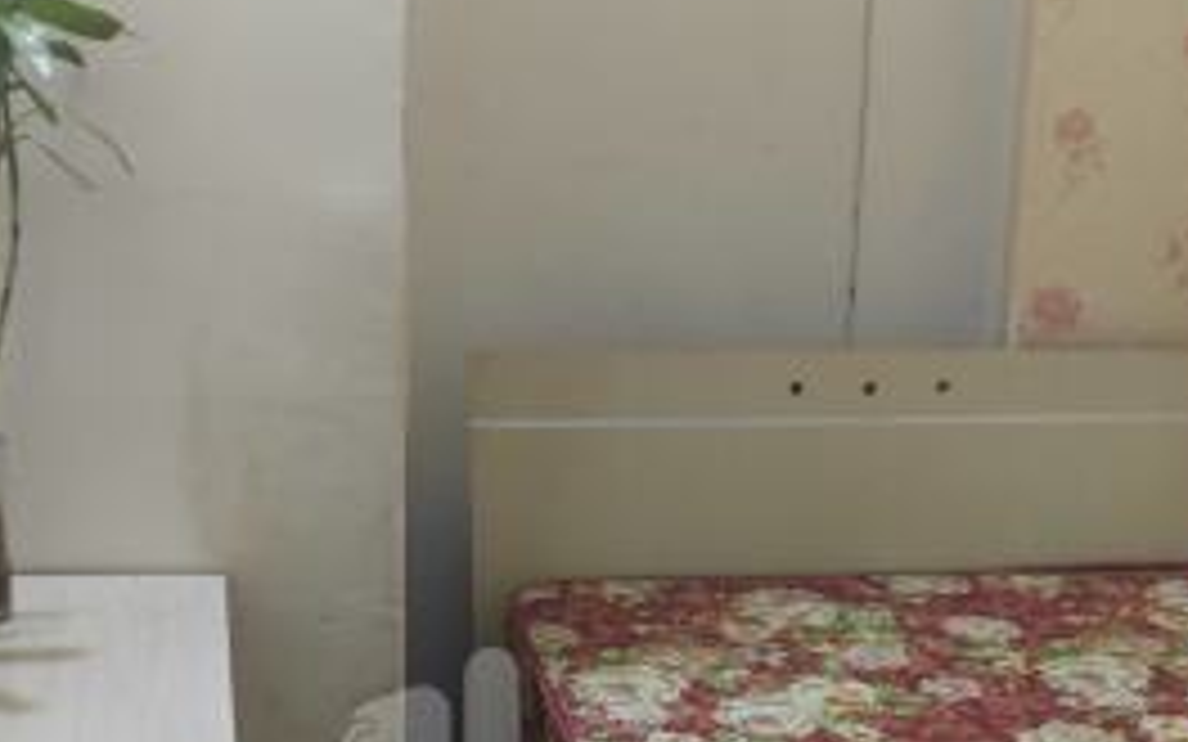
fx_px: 3950
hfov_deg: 17.1
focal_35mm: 122
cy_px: 773
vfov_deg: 10.6
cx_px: 680
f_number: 1.95
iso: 569
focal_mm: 7.59
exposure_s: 1/50
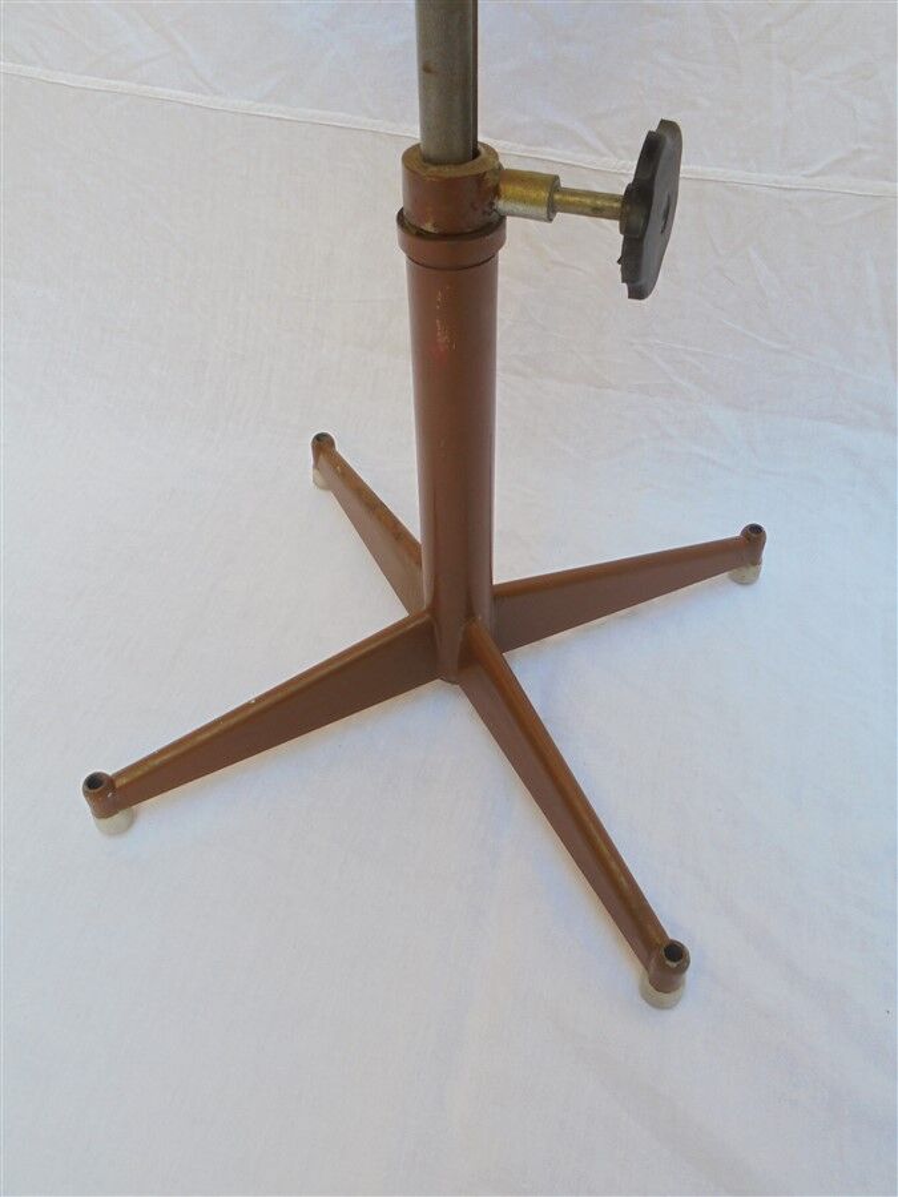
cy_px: 598
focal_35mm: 29
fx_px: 1003
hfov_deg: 48.2
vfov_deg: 61.7
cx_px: 449
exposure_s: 1/30
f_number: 3.7
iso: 100
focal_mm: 5.3
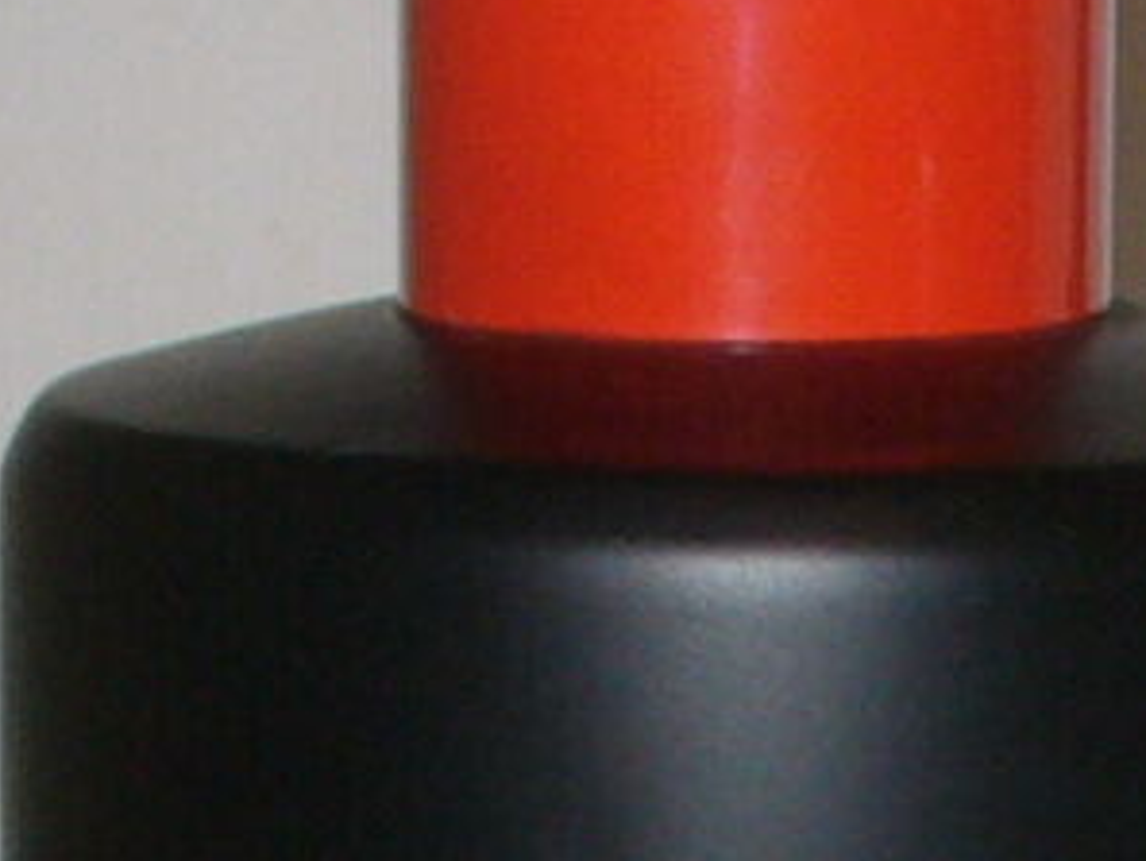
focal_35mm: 255
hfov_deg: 7.4
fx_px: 8445
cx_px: 2497
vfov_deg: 5.7
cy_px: 1853
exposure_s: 1/30
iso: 100
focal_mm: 6.1
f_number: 2.8
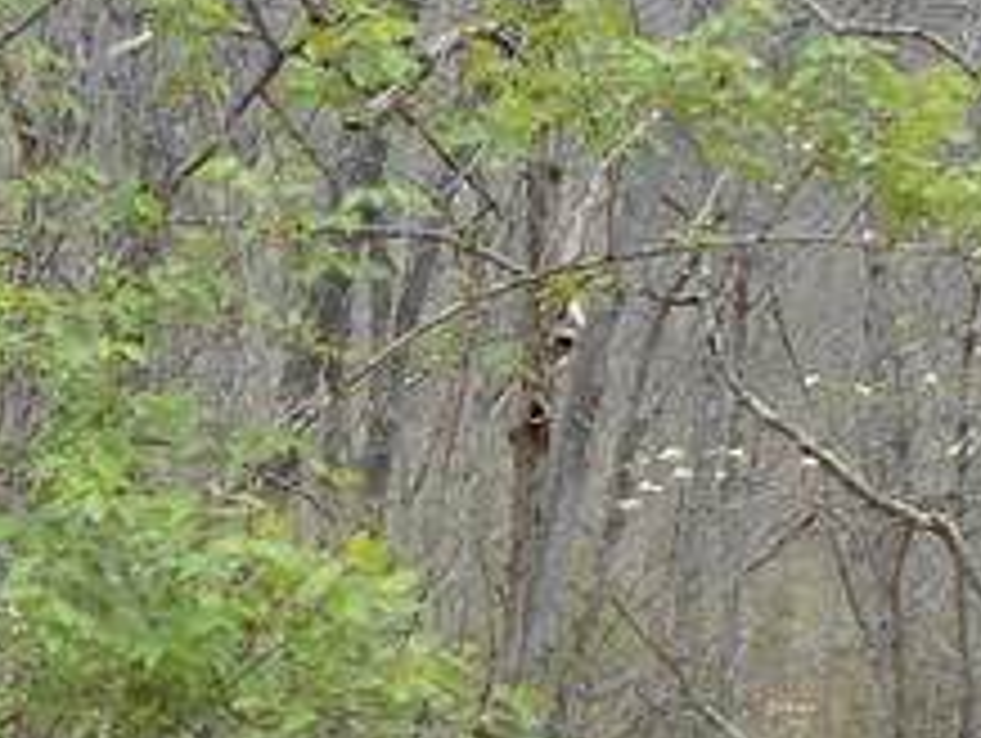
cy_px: 756
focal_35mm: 122
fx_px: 3461
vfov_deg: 12.0
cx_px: -189
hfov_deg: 15.6
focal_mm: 4.6
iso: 80
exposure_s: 1/250
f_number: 3.2
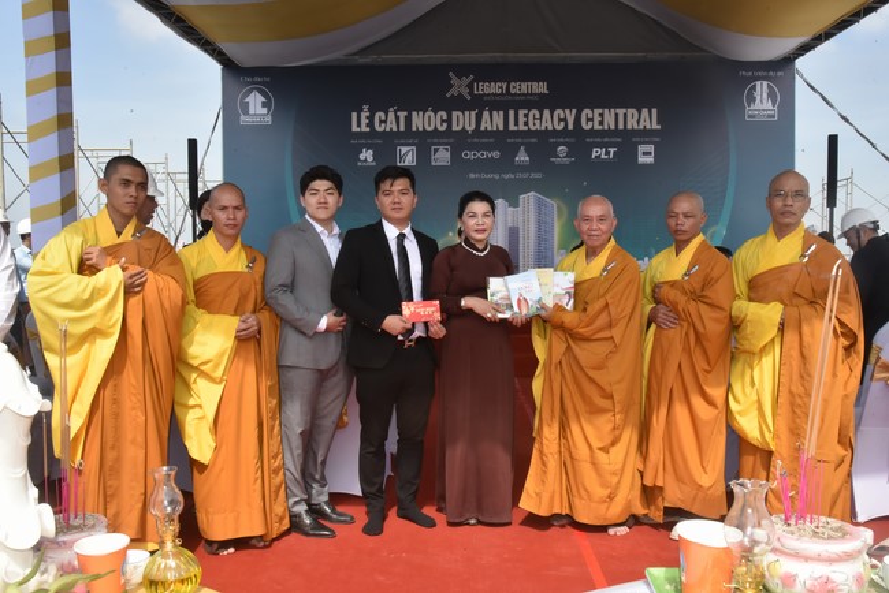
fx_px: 766
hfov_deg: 60.3
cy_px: 296
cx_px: 444
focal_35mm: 31
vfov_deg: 42.4
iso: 1250
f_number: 22
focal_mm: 31
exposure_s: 1/200
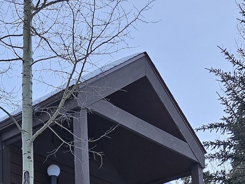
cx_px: 29
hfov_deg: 19.5
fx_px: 701
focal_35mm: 99
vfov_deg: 13.9
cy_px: 285
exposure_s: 1/164
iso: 25
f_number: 1.8
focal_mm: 5.4
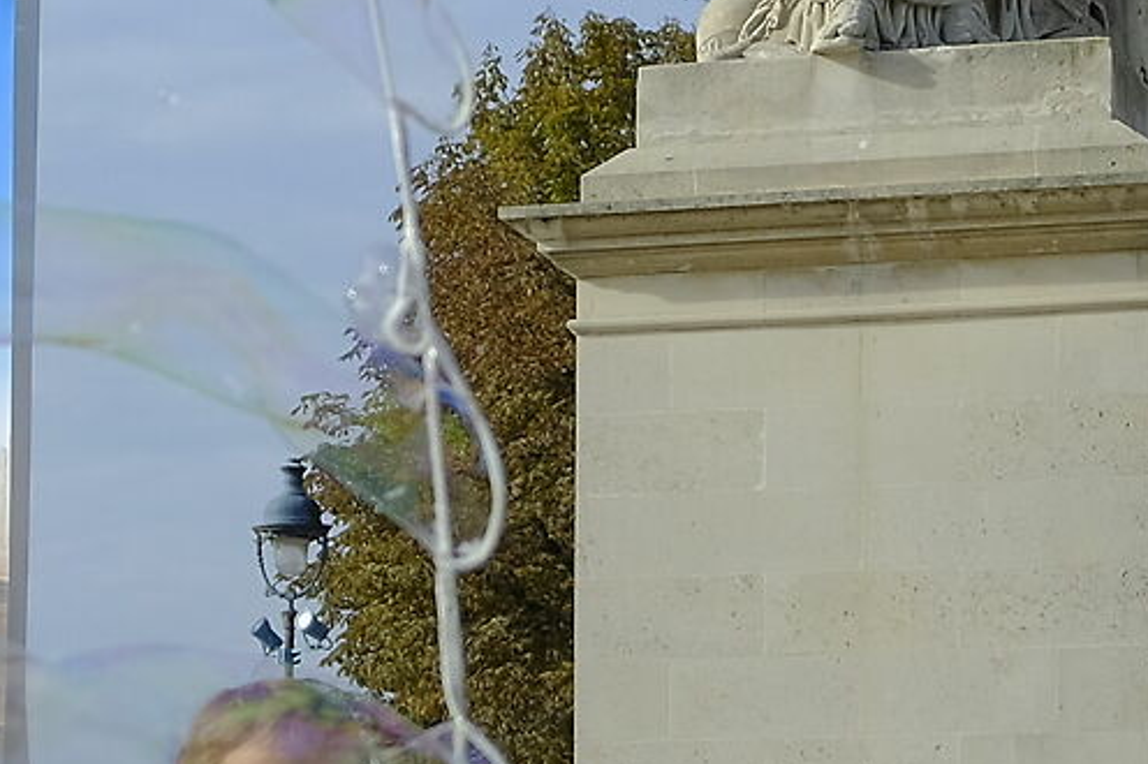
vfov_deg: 7.4
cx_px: -474
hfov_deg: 10.8
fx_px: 5863
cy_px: 648
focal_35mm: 184
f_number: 3.2
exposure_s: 1/2500
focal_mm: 25.4
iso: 200
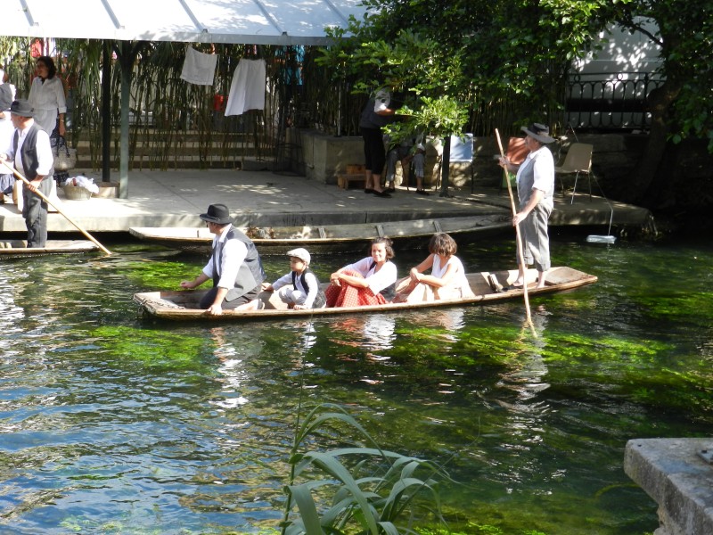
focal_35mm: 68
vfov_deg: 21.6
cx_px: 356
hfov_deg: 28.6
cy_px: 268
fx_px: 1401
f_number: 4.7
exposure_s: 1/200
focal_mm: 12.1
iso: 160
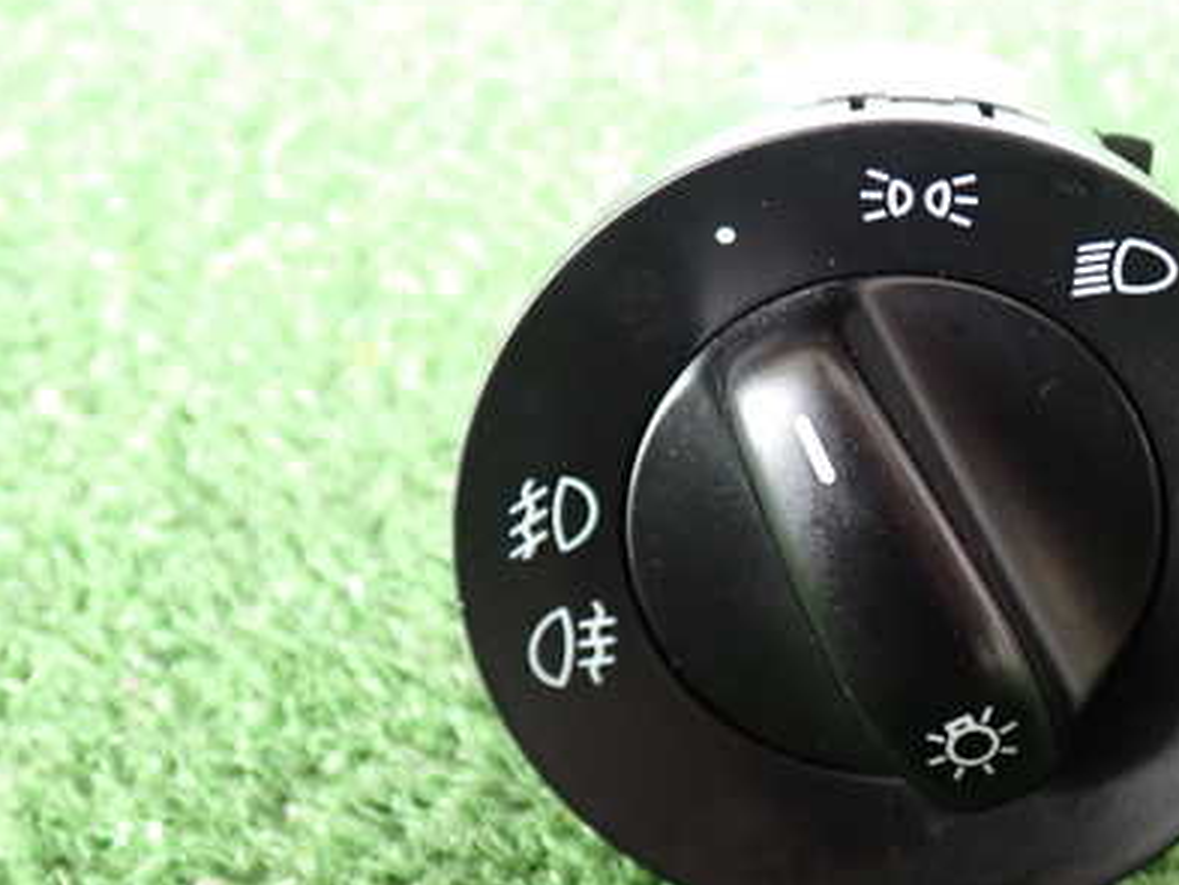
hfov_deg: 34.2
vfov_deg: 26.6
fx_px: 1874
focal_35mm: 55
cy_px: 465
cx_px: 894
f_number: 2.5
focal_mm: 6.37
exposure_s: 1/40
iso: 250
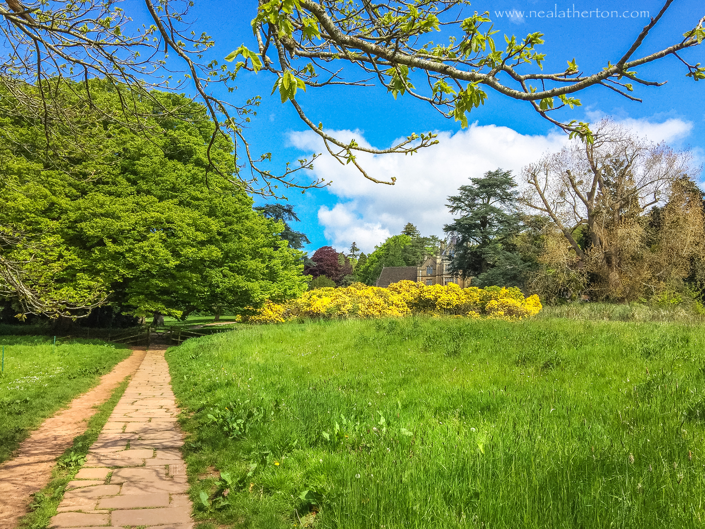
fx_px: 591
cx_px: 352
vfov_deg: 48.2
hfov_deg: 61.7
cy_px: 264
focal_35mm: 29
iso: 32
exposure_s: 1/3000
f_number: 2.2
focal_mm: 4.15
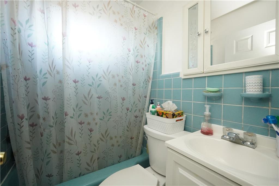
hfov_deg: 100.4
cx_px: 140
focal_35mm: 15
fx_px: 116
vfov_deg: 77.3
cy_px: 93
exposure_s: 1/125
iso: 3200
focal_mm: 10
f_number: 4.5
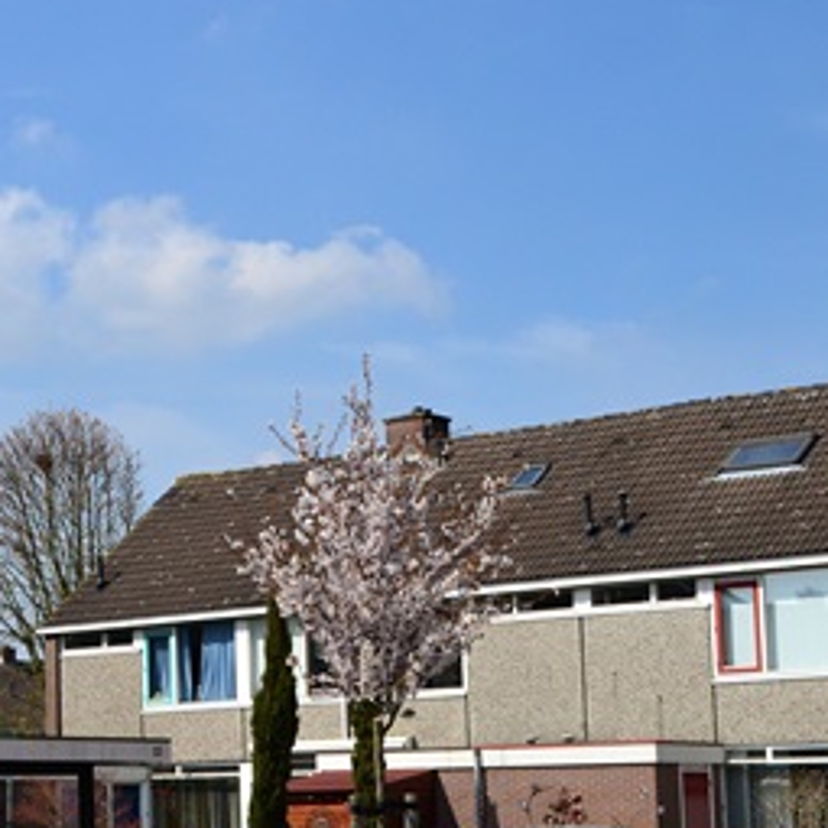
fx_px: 2273
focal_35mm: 84
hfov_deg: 19.7
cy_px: 523
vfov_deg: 20.6
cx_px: -97
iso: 800
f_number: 16
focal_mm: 28
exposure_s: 1/1000
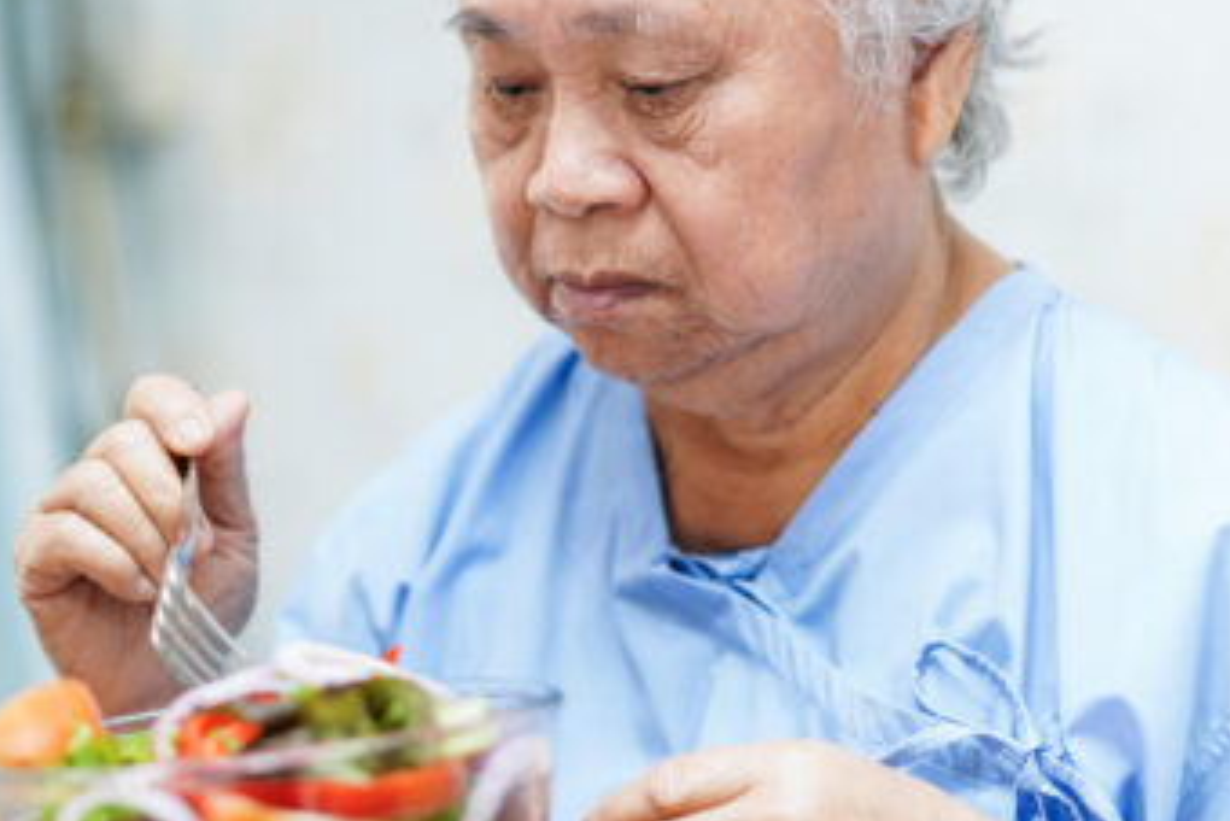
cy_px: 335
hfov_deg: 22.1
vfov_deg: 14.9
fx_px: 3145
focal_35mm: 92
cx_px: 711
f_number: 1.6
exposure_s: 1/60
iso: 320
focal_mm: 50
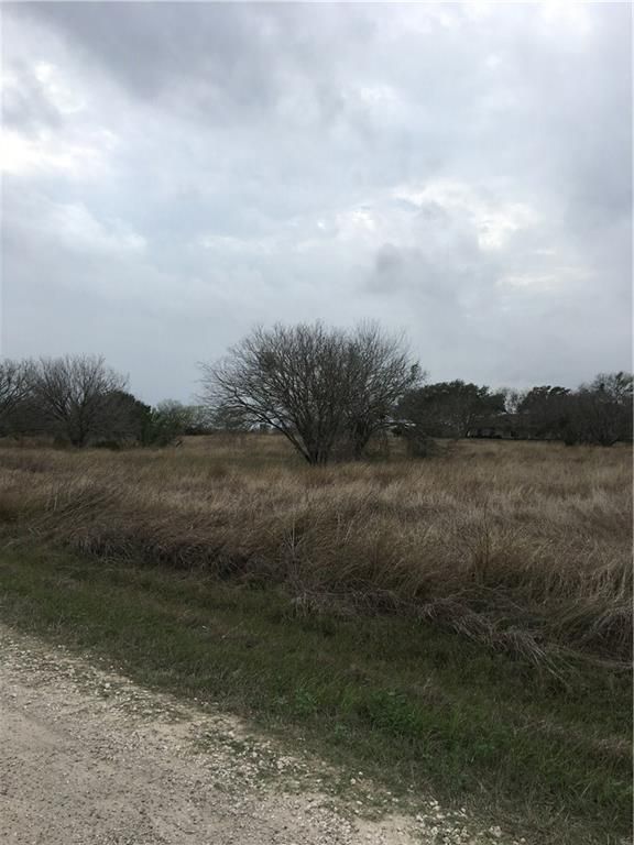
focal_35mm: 29
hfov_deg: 48.2
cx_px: 317
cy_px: 422
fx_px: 708
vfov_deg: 61.7
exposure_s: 1/1603
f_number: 2.2
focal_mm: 4.15
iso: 25
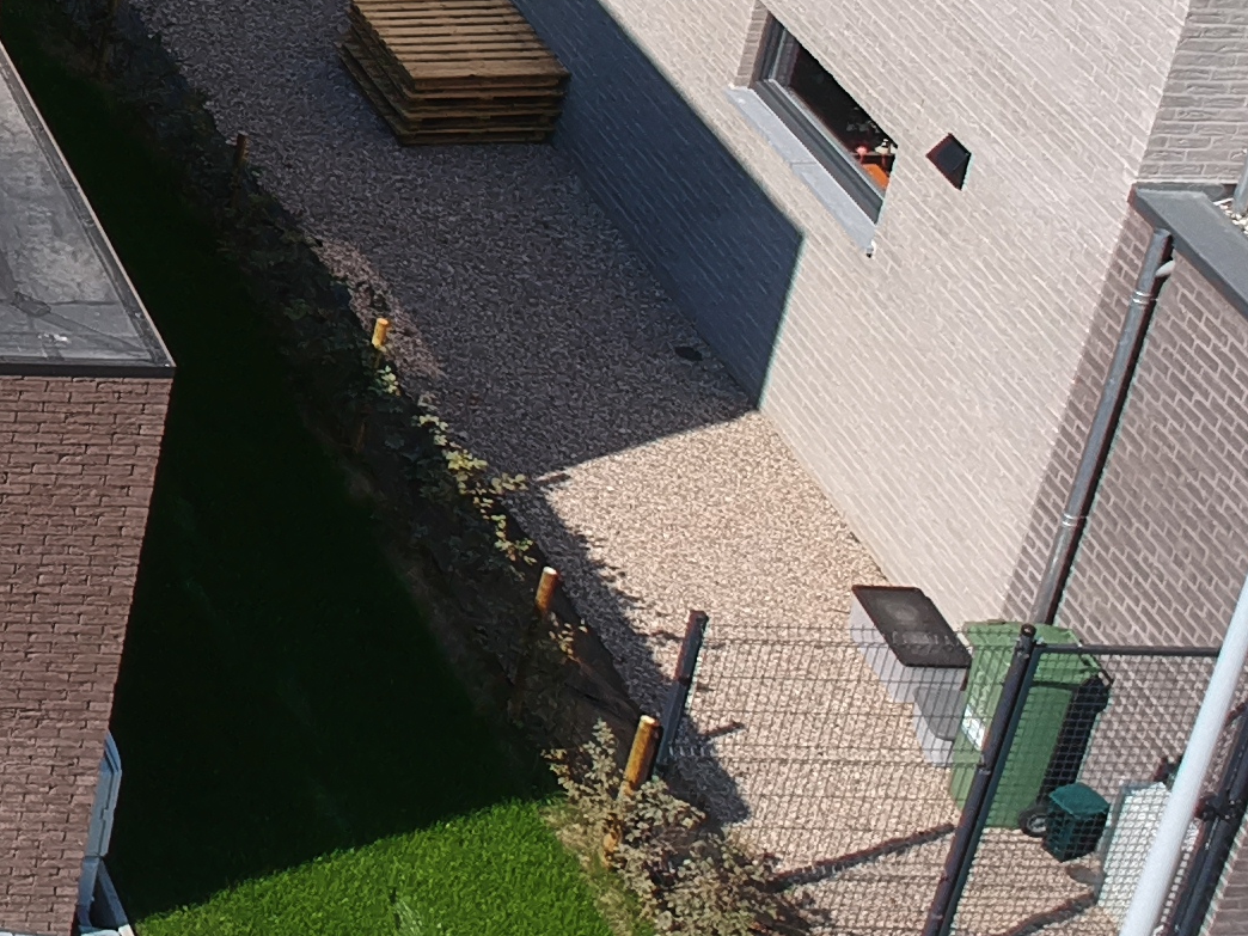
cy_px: -221
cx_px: -1038
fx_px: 3425
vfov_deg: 15.0
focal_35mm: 95
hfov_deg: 16.9
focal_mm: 4.49
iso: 100
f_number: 2.6
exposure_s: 1/1000
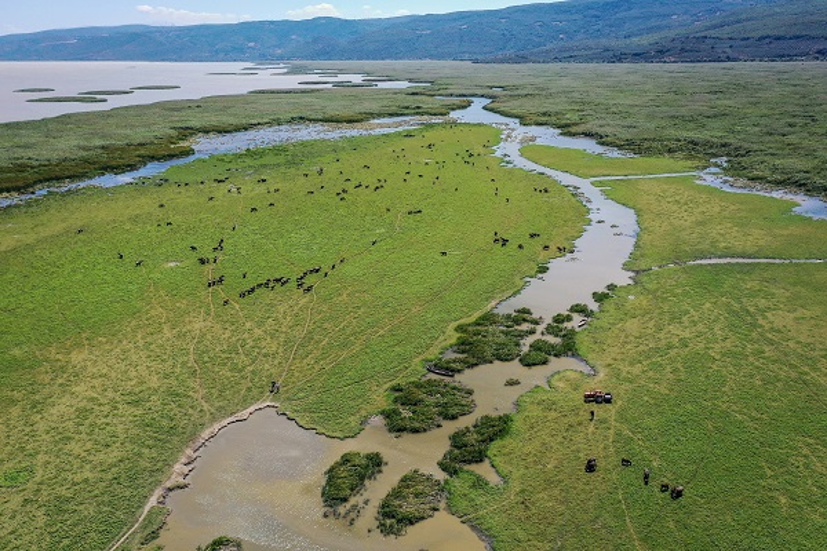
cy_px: 276
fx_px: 643
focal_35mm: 28
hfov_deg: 65.5
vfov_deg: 46.4
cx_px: 414
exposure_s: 1/3200
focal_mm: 10.26
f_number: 3.5
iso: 400
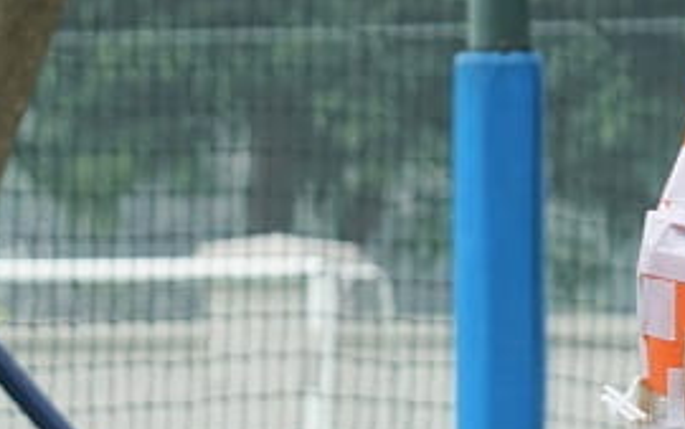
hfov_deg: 3.8
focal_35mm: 552
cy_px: 949
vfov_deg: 2.4
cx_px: 616
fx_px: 10309
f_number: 6.3
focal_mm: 122
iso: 640
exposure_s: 1/160
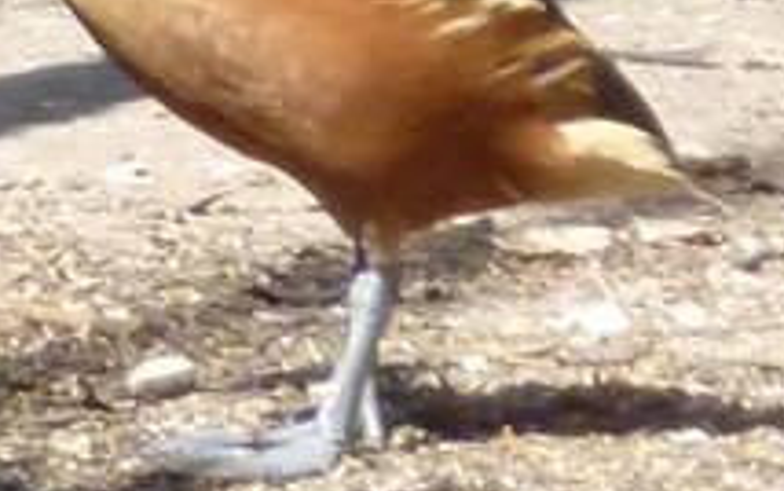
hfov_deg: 1.1
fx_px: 40938
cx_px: -1125
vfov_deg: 0.7
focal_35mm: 1915
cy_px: -806
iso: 320
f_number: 4.7
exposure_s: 1/500
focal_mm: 39.7
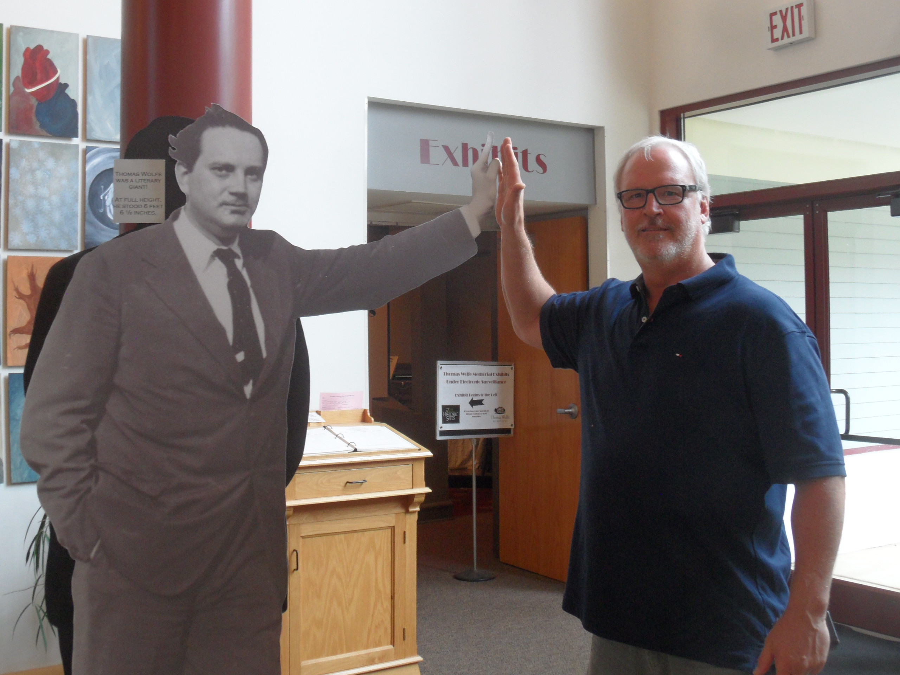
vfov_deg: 36.0
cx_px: 450
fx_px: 1040
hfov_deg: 46.8
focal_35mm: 40
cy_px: 338
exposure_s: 1/20
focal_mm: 6.5
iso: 200
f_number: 3.6
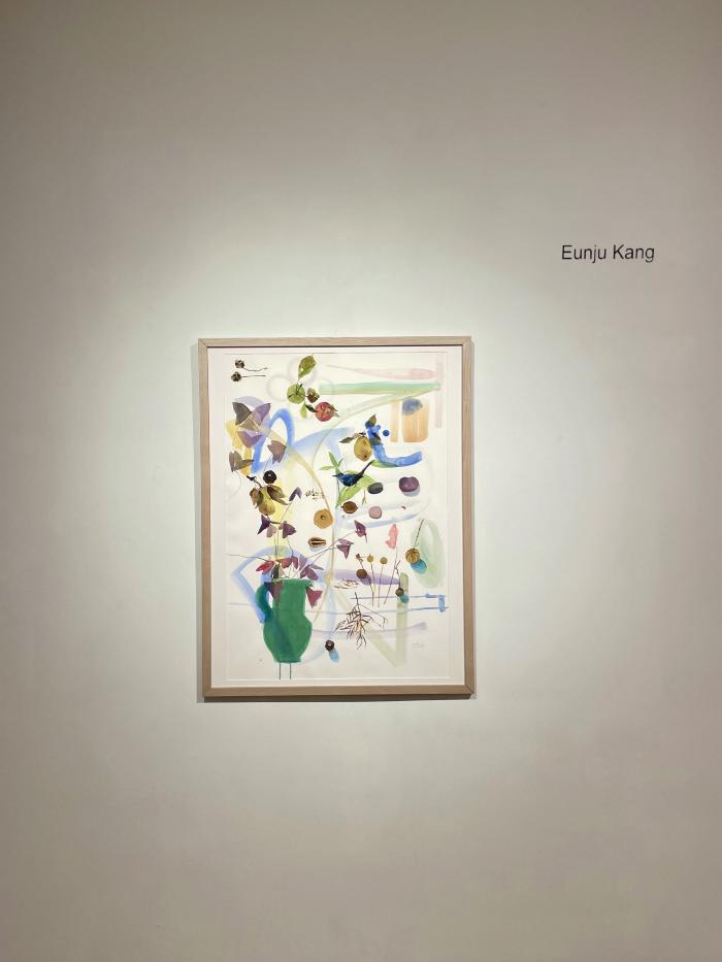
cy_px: 481
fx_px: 723
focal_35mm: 26
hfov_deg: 53.1
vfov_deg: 67.3
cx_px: 361
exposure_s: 1/120
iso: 64
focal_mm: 4.2
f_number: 1.6
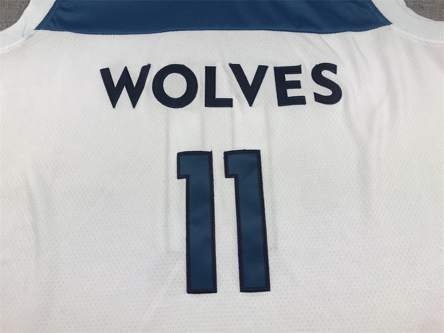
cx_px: 222
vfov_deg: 49.7
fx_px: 359
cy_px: 166
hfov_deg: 63.4
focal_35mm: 28
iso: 20
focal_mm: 3.99
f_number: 1.8
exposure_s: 1/182
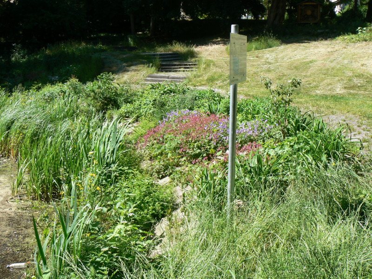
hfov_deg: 51.4
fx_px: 387
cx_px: 186
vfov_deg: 39.7
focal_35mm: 36
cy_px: 140
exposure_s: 1/125
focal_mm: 6
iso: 80
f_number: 5.6
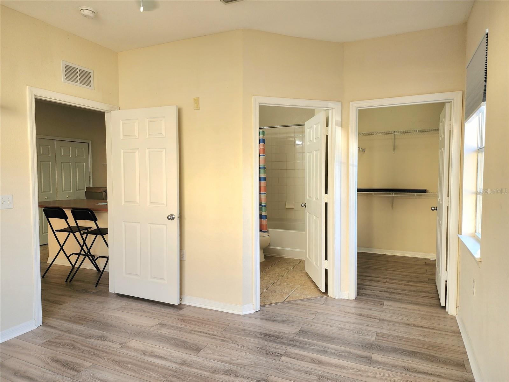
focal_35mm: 23
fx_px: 338
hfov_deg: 73.9
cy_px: 191
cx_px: 254
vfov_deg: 58.9
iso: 64
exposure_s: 1/120
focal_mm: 6.4
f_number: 1.8
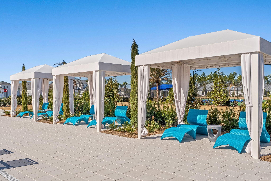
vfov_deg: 42.3
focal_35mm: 31
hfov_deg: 60.3
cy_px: 90
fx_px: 233
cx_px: 136
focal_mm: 20.9
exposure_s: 1/640
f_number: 10
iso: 100
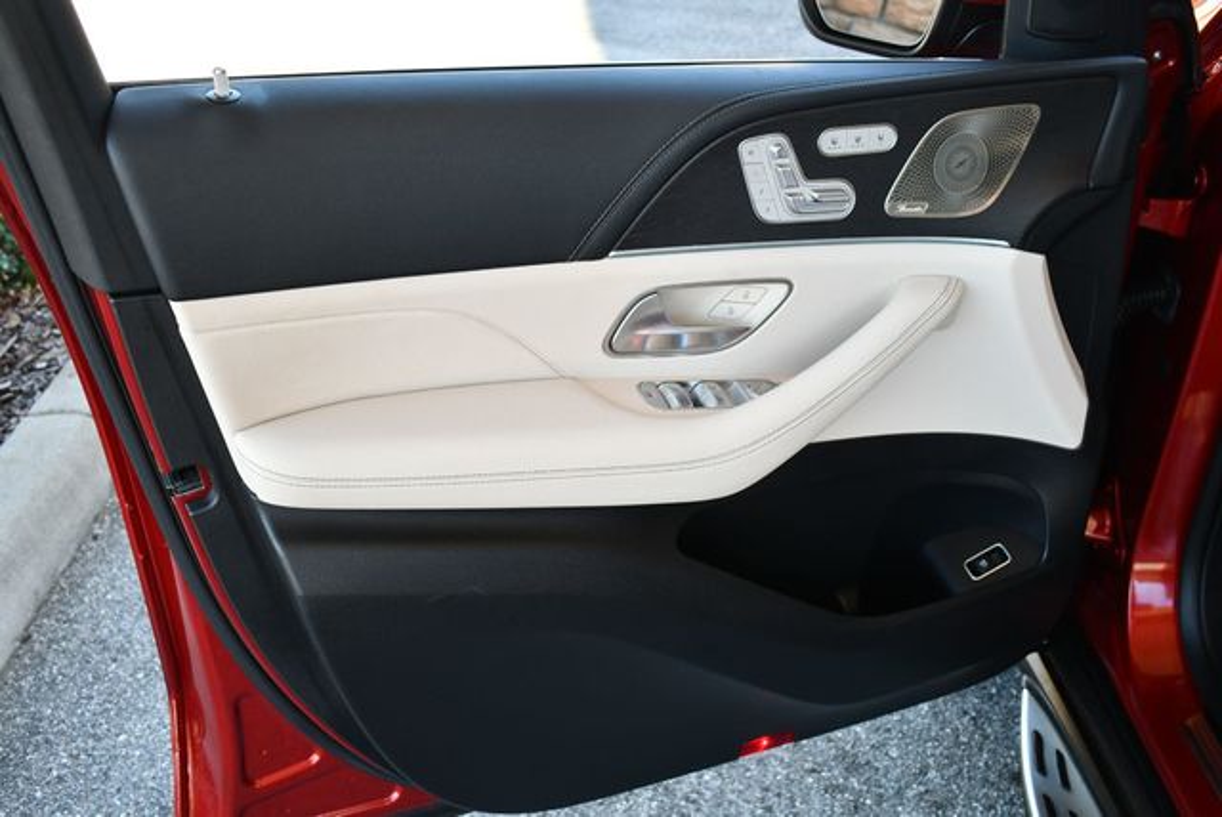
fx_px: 1223
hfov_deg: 53.1
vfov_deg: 36.9
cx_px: 611
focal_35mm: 36
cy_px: 408
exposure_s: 1/250
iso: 400
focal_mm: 18
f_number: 3.5
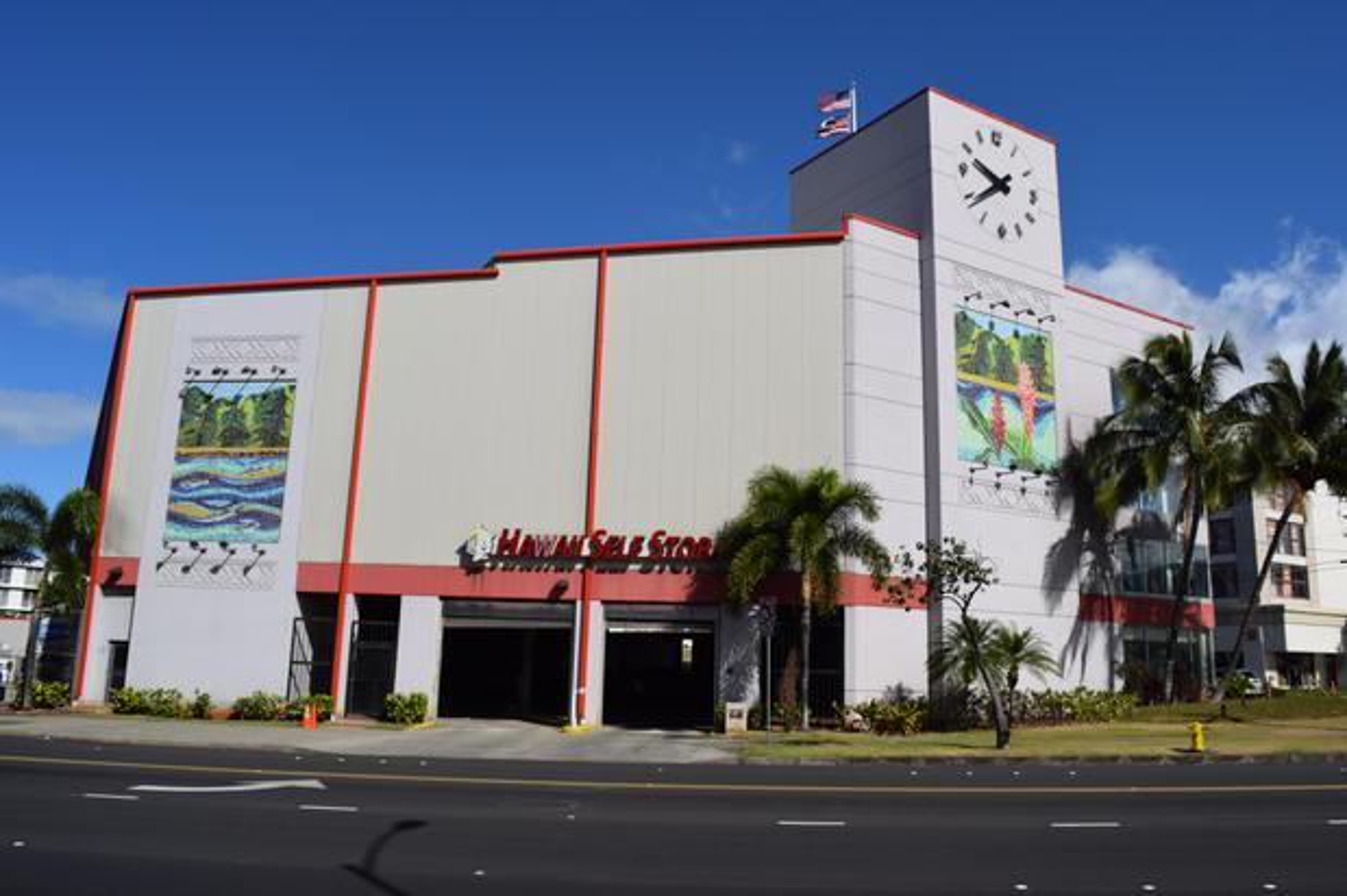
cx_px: 674
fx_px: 1010
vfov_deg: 47.9
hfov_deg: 67.4
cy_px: 448
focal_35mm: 27
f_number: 9
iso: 200
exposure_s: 1/800
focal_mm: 18
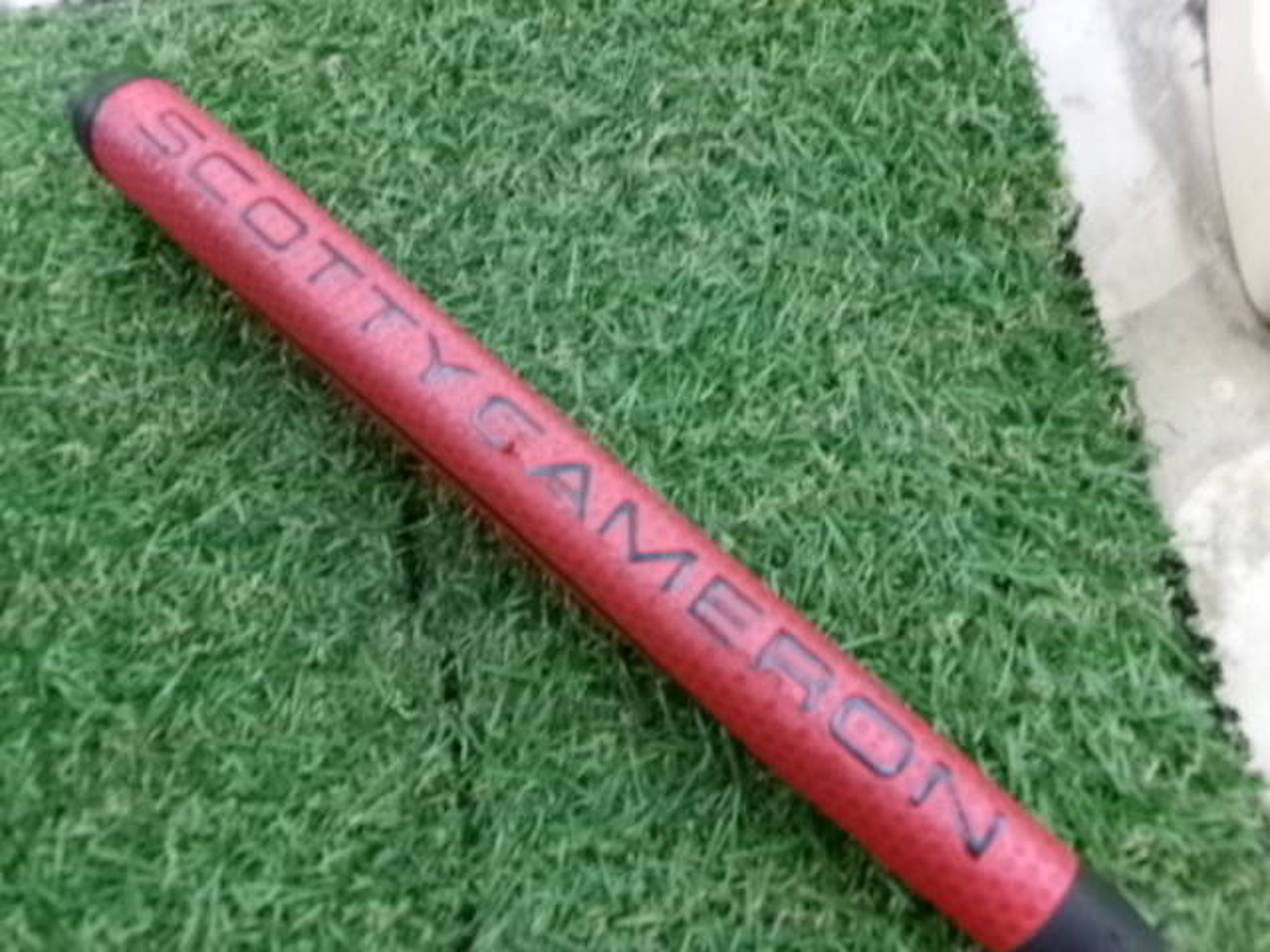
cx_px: 635
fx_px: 1027
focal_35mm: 28
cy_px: 476
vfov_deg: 49.7
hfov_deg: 63.4
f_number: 3.9
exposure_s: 1/34
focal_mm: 5.1
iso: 800
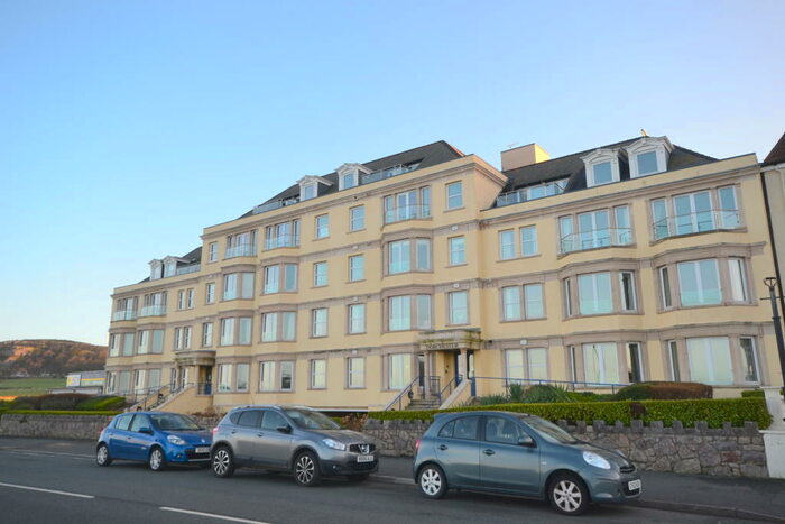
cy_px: 262
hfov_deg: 67.4
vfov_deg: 47.9
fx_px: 589
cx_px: 392
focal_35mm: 27
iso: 400
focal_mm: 18
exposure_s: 1/80
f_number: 8
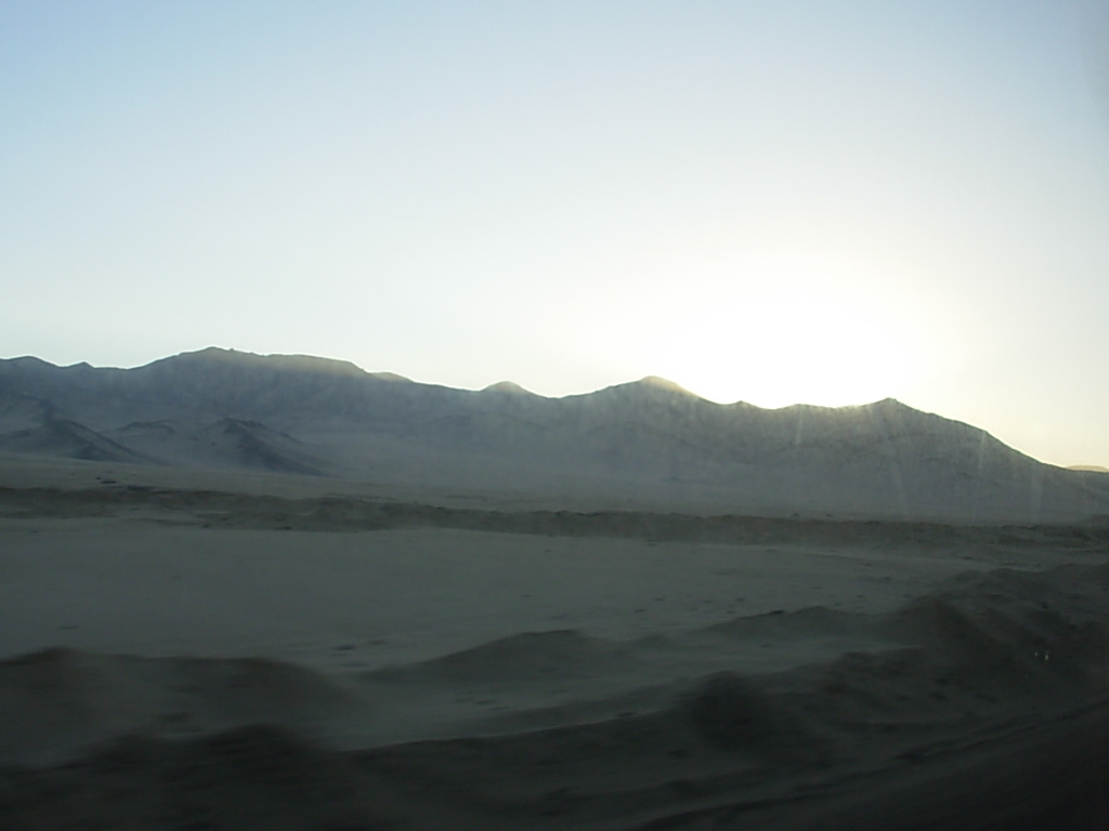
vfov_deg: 37.7
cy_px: 416
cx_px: 554
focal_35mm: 38
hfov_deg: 49.0
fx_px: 1217
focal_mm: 6.3
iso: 50
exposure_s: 1/85.4
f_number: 4.9
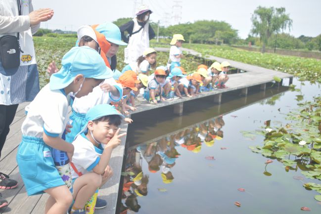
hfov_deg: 42.3
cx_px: 160
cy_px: 107
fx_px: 415
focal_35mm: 46
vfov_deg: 29.0
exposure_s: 1/250
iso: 100
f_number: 4.2
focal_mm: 31
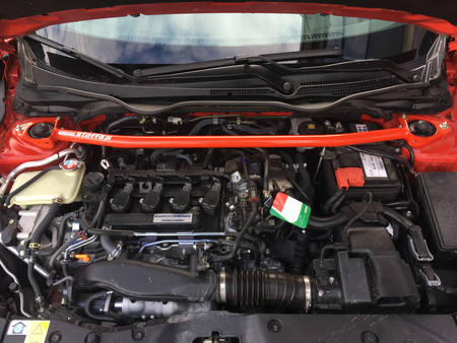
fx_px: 383
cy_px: 172
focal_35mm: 29
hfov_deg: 61.6
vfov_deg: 48.3
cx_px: 228
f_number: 2.2
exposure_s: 1/100
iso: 32
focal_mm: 4.15
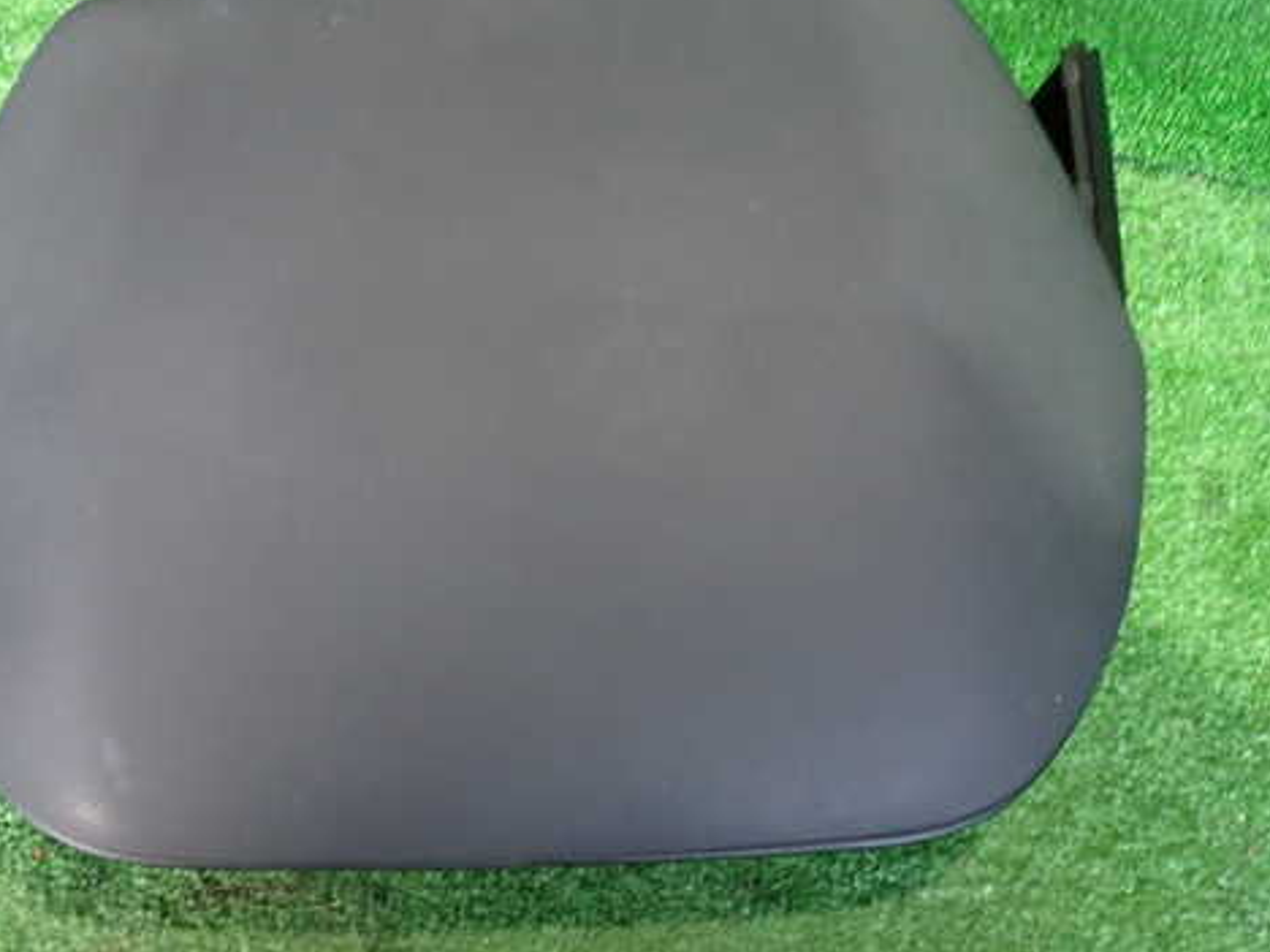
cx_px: 499
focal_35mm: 41
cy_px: 458
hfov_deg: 45.5
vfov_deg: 35.1
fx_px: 1504
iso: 800
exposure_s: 1/30
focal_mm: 5.79
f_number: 2.4
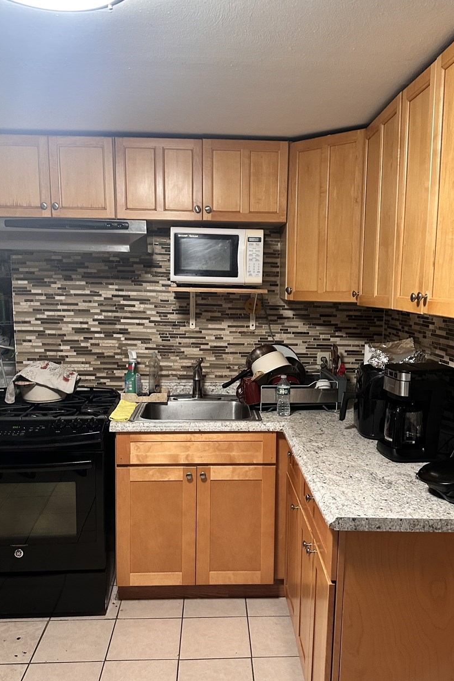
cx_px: 243
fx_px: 586
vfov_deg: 60.2
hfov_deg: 42.3
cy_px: 361
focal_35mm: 31
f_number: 1.78
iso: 320
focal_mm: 6.86
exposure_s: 1/60
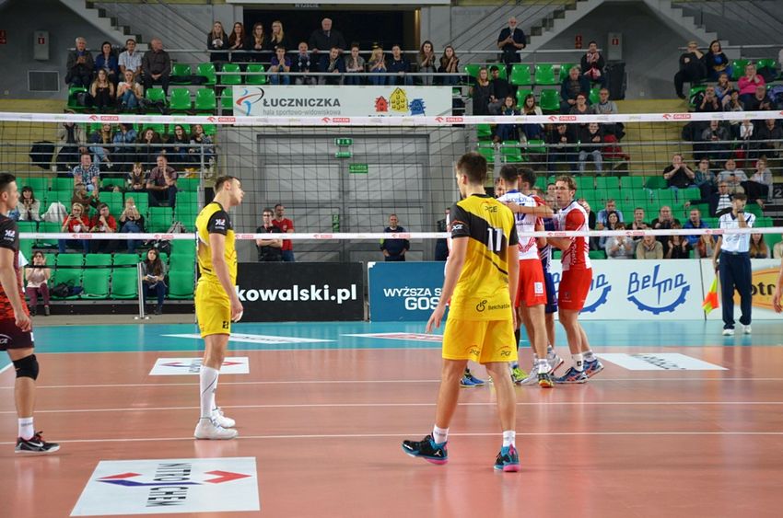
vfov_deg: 12.1
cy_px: 259
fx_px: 2442
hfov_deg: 18.2
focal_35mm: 112
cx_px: 392
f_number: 5.3
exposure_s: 1/125
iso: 1000
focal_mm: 75
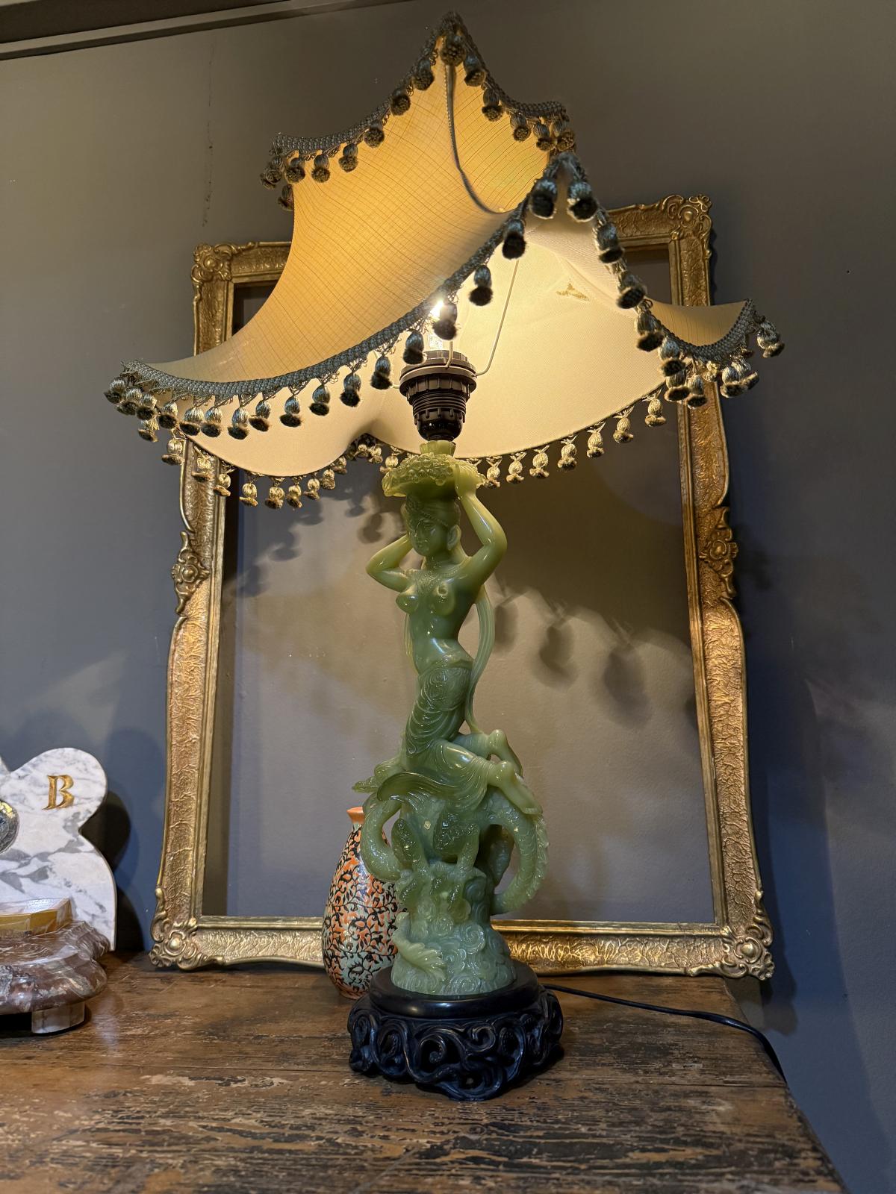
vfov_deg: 71.6
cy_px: 597
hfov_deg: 56.8
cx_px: 448
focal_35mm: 24
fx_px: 828
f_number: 1.78
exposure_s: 1/50
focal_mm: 6.76
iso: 250
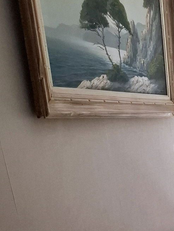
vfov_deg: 23.6
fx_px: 502
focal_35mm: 75
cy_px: 283
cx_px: 283
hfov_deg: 17.1
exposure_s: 1/286
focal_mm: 5.54
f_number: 1.8
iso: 50
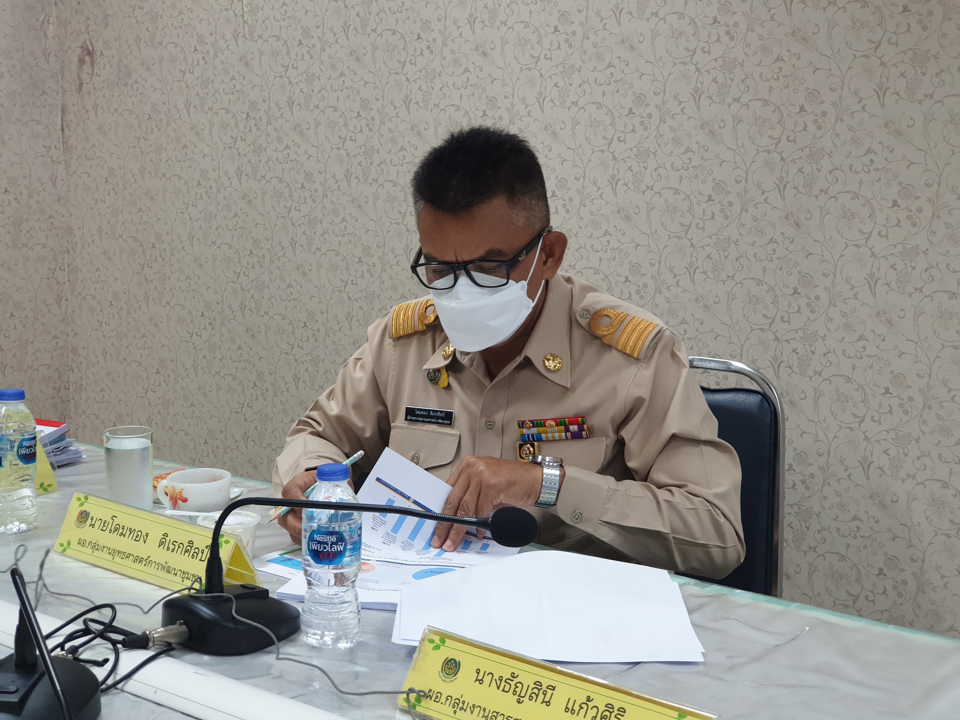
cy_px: 360
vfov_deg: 28.0
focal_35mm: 52
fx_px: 1442
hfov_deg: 36.8
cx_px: 480
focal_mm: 6
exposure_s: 1/33
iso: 125
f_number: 2.4
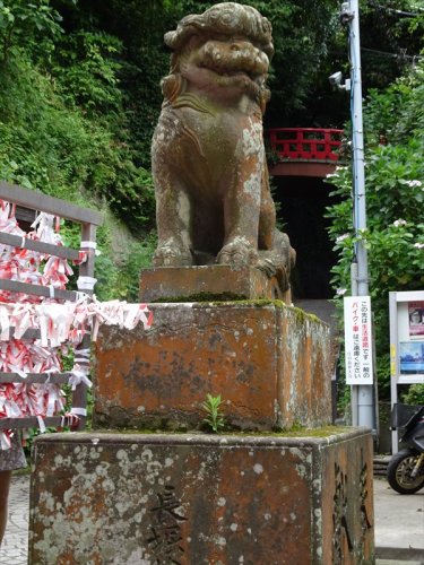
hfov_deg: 29.1
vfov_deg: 38.2
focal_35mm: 50
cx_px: 212
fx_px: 817
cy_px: 282
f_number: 4.5
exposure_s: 1/60
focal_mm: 8.51
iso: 80
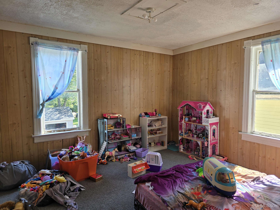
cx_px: 140
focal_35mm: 23
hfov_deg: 73.9
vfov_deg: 58.9
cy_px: 105
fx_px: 186
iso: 50
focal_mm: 6.3
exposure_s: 1/180
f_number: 1.7
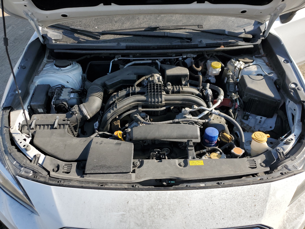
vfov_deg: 53.1
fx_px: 229
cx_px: 152
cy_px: 114
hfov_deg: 67.3
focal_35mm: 26
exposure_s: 1/1667
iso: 50
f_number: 1.5
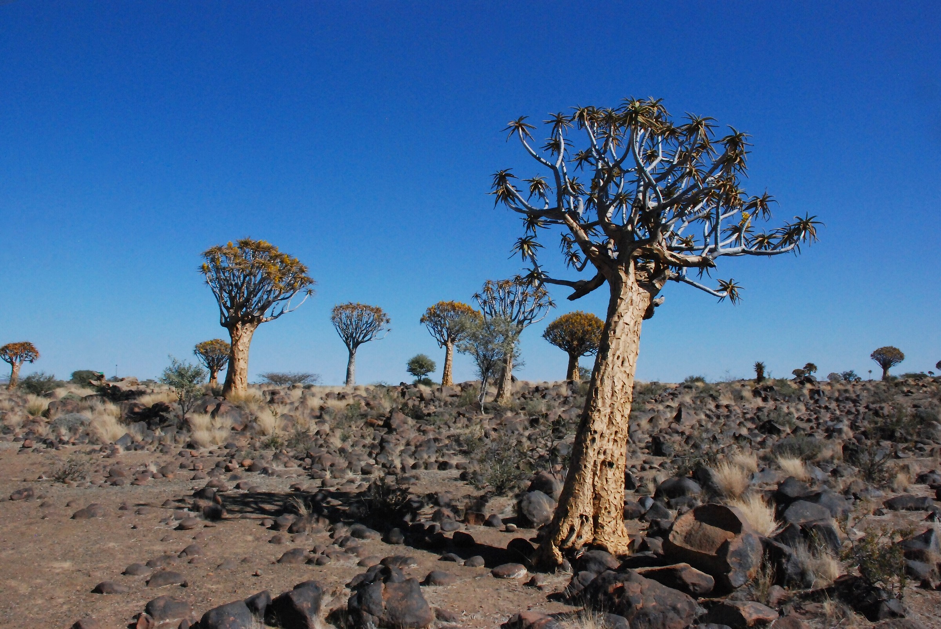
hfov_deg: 67.3
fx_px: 707
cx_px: 470
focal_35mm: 27
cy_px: 314
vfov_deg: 48.0
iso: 1600
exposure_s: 1/1000
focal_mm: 18
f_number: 16
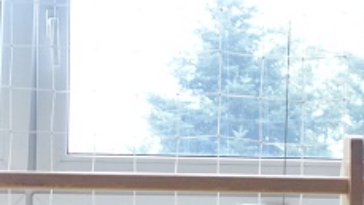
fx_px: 3379
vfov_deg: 3.4
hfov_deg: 6.1
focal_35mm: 350
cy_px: 469
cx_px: -142
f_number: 2.8
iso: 320
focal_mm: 25.71
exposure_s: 1/80
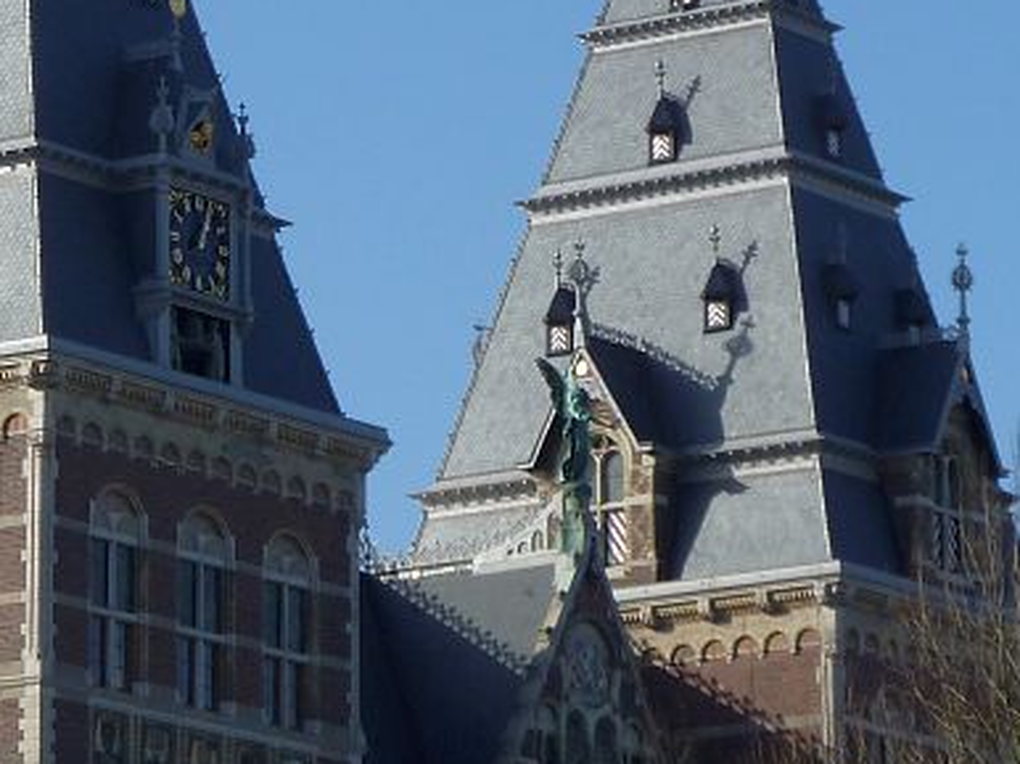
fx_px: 7509
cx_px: 317
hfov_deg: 7.8
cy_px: 116
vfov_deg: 5.8
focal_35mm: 255
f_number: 4.3
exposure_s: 1/500
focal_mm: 15.8
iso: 80
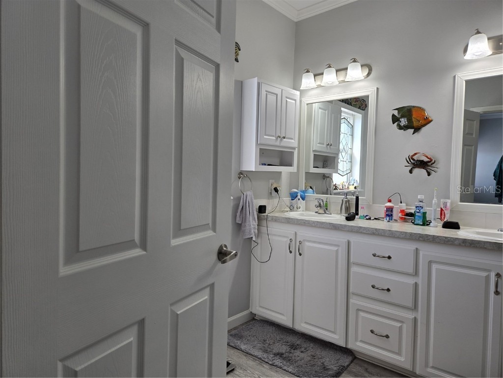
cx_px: 252
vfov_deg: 58.9
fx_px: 334
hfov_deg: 73.9
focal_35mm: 23
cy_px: 189
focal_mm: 5.4
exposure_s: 1/120
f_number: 1.8
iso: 32
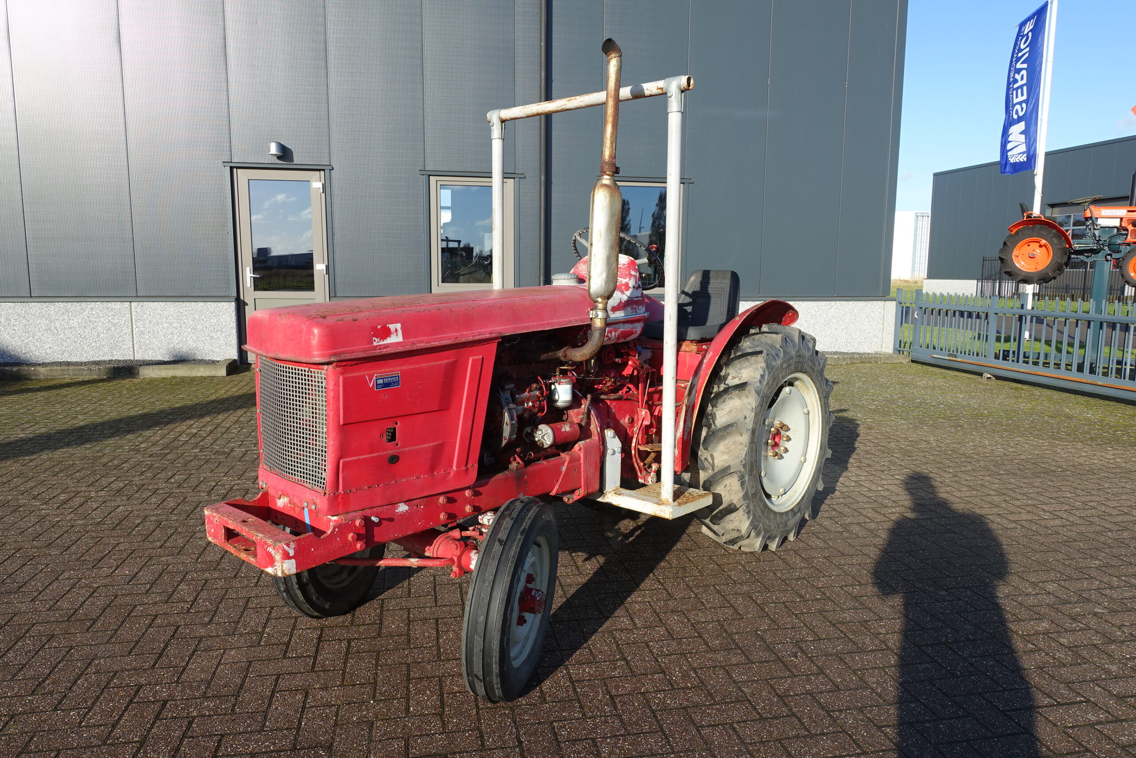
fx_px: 757
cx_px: 568
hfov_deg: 73.7
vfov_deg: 53.1
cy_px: 379
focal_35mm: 24
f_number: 5.6
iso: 125
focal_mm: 8.8
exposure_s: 1/320
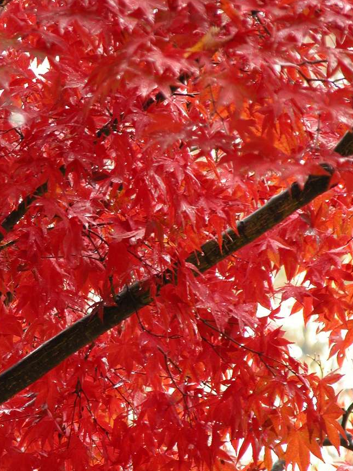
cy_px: 262
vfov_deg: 4.7
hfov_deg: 3.6
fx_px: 5682
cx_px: 100
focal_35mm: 418
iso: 100
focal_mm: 71.2
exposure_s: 1/6.5
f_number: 4.2
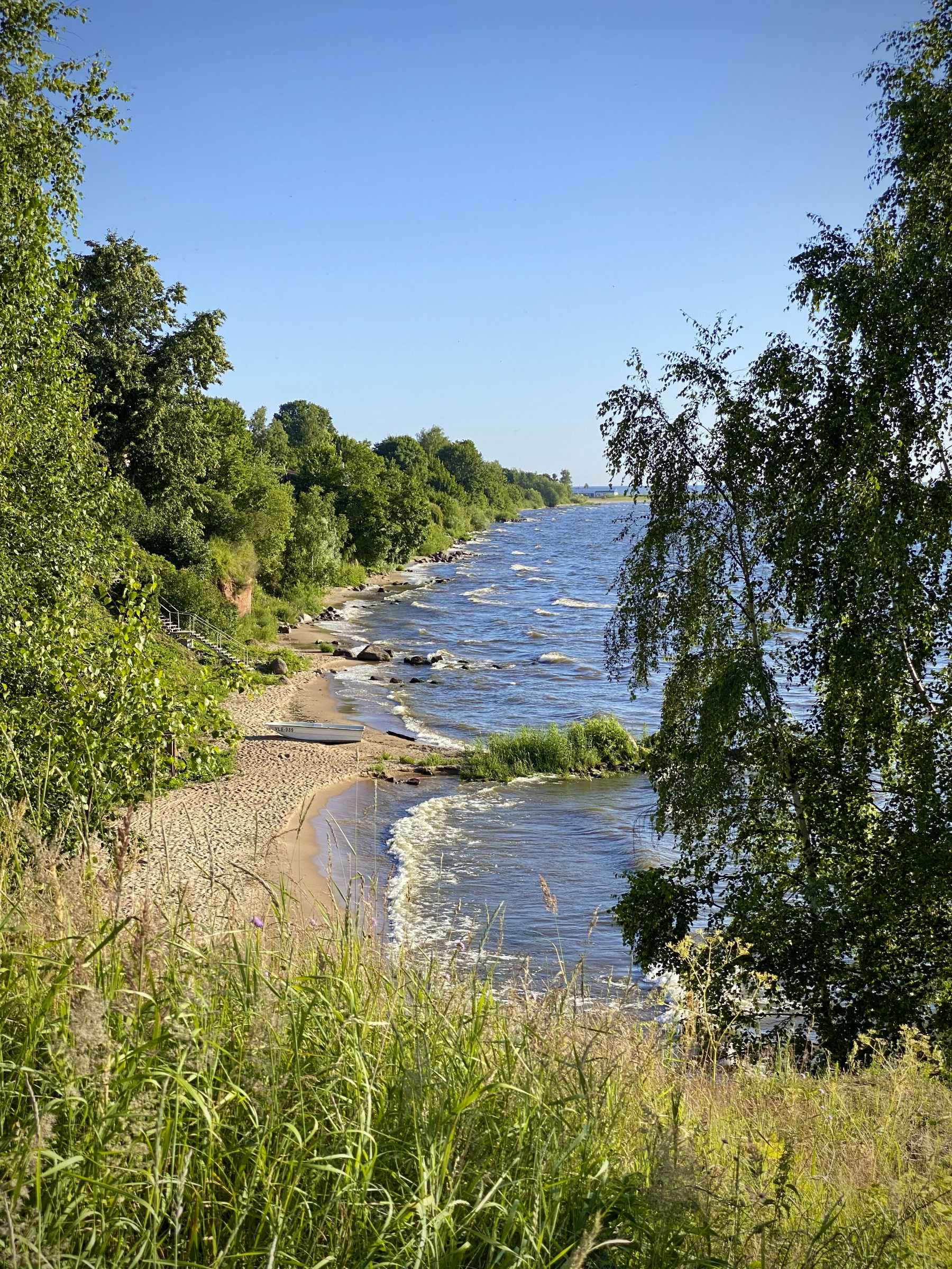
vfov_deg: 36.8
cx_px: 476
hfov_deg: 28.0
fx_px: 1907
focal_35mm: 52
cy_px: 634
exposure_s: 1/1043
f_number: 2
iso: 20
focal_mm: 6
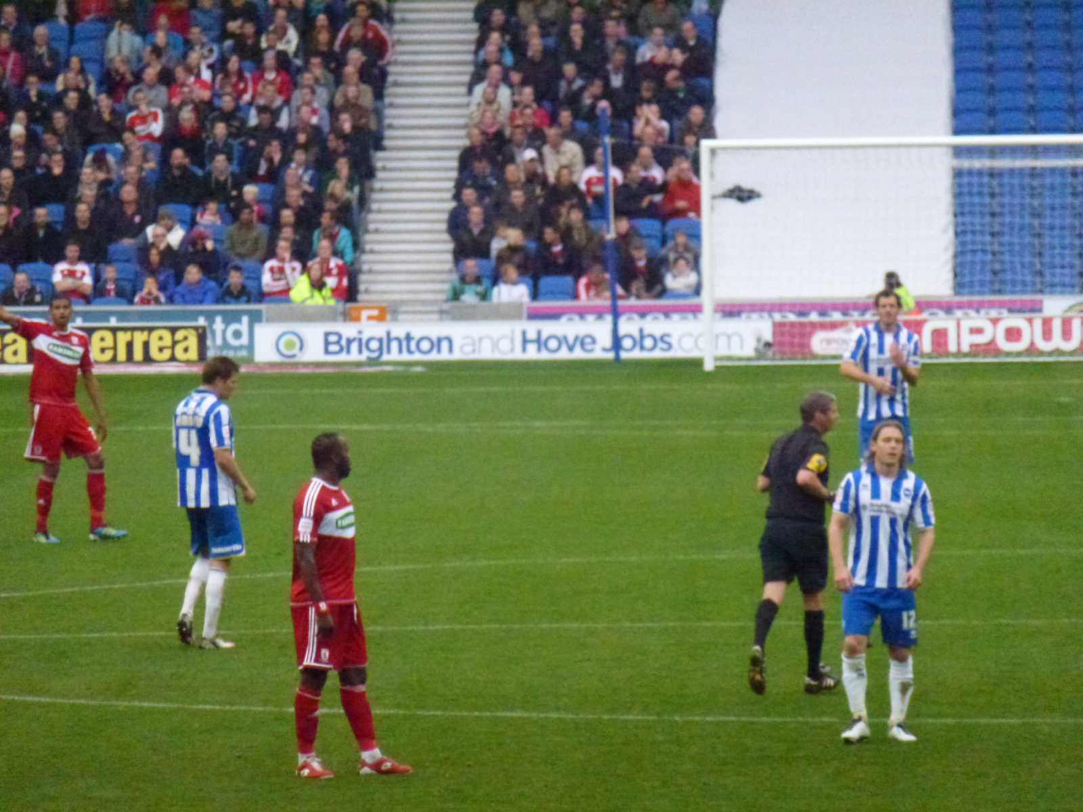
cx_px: 542
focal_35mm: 384
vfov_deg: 3.9
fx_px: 12014
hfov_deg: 5.2
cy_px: 406
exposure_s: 1/320
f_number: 5.9
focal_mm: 68.8
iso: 1600
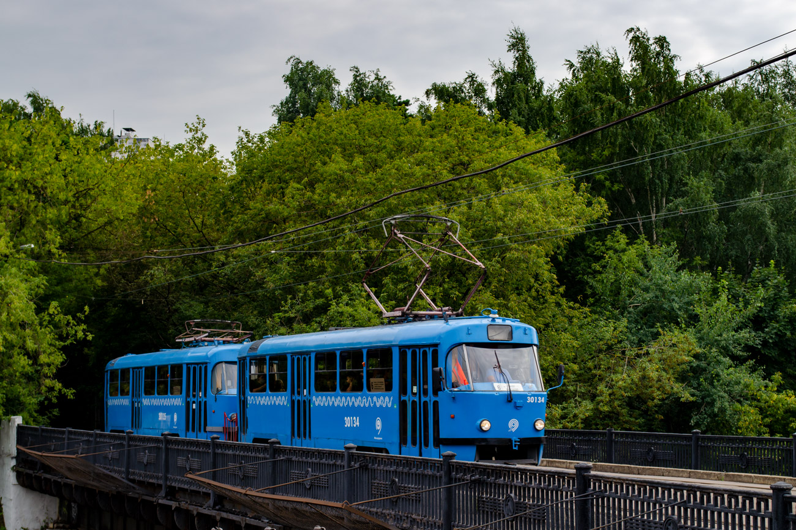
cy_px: 265
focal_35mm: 69
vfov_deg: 19.7
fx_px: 1525
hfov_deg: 29.3
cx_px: 398
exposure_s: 1/250
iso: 200
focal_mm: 46
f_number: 8
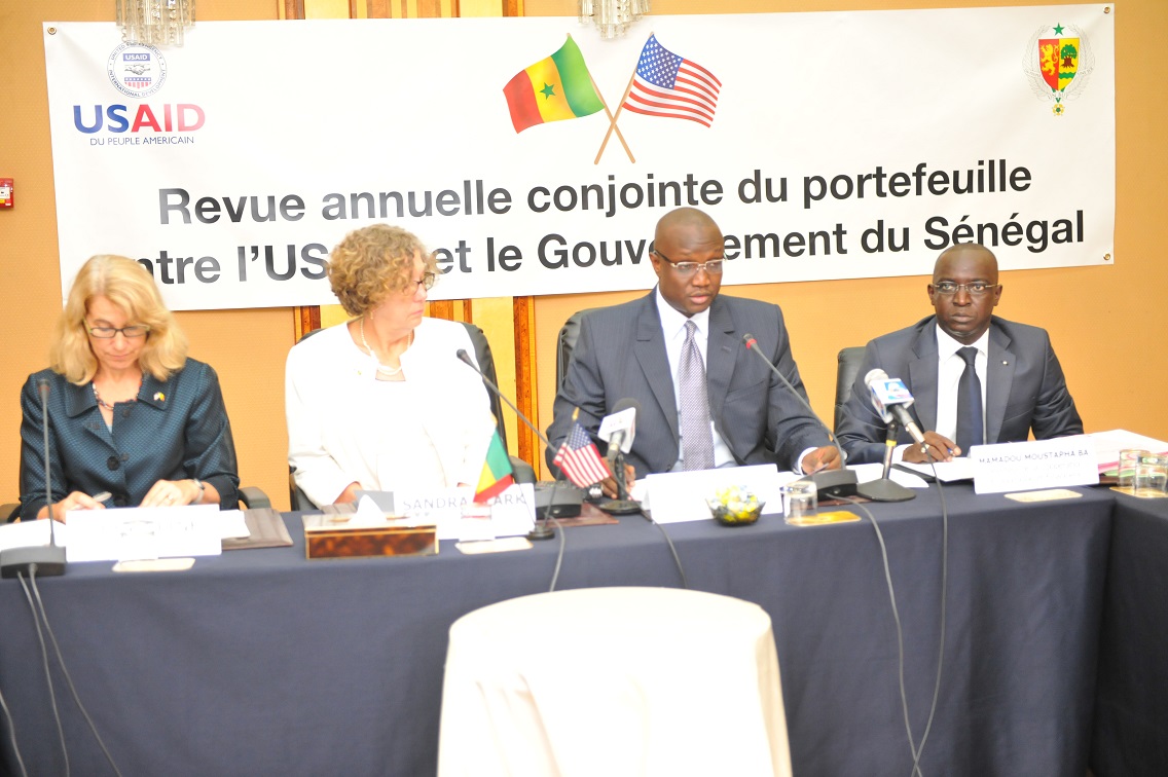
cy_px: 388
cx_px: 584
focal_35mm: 60
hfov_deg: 33.4
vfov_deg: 22.6
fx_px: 1945
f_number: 2.8
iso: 1600
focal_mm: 60
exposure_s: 1/100
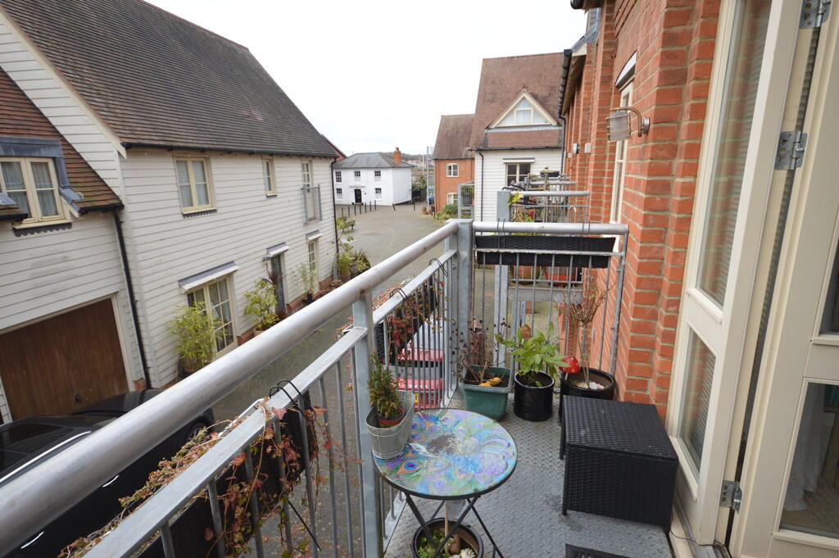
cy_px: 279
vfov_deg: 63.1
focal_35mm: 20
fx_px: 454
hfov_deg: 85.5
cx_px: 420
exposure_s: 1/125
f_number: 5.6
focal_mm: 13
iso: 160
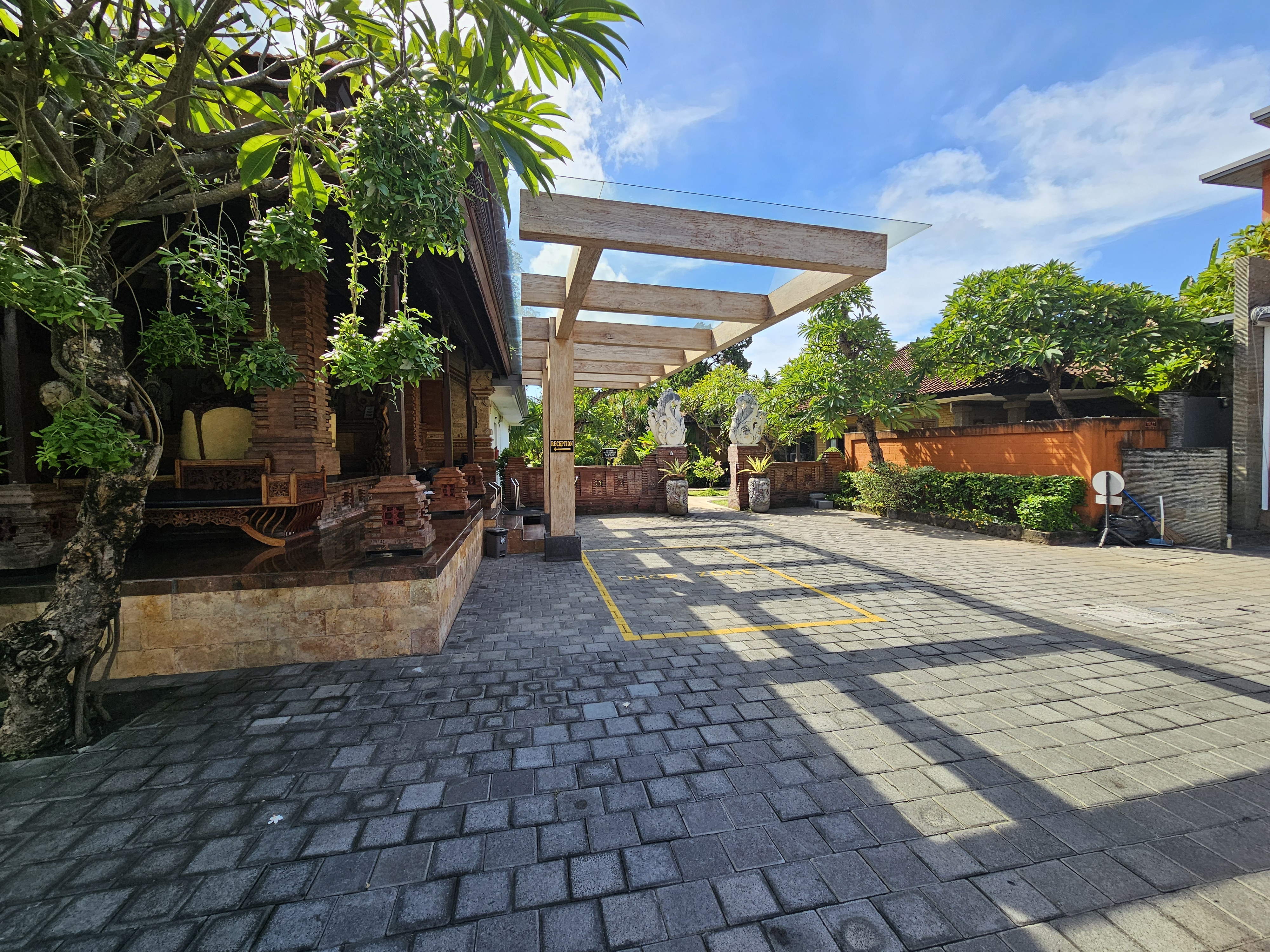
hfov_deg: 106.2
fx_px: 477
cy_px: 476
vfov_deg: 89.9
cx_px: 635
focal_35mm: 13
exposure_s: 1/692
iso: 50
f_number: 2.2
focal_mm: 2.2
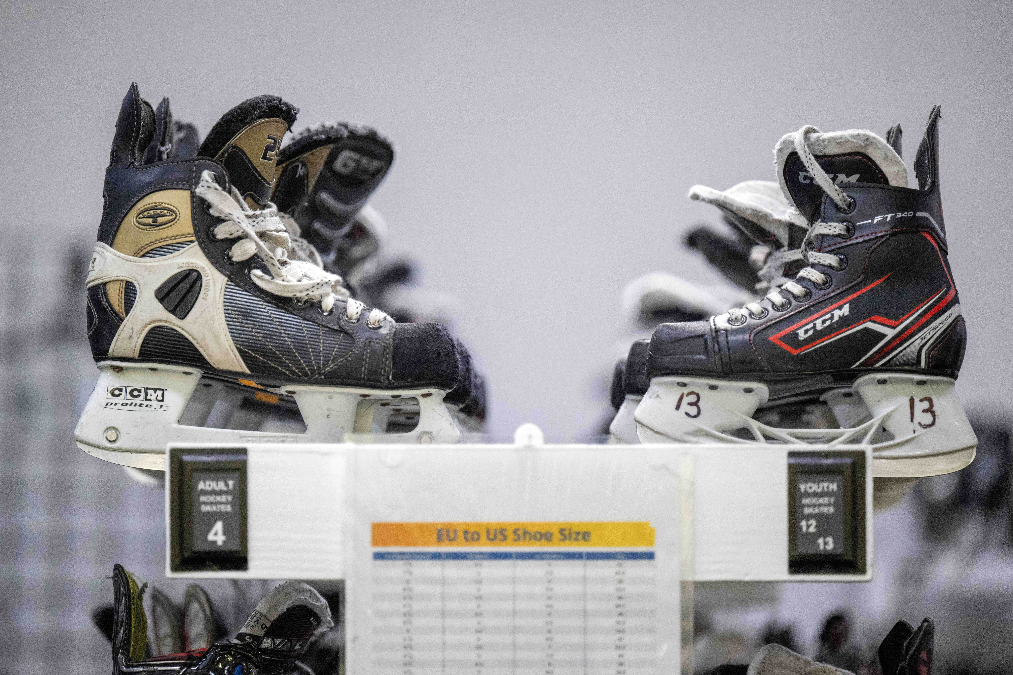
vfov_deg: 8.3
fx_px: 4643
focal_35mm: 165
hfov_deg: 12.5
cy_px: 338
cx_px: 506
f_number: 2.8
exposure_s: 1/640
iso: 4000
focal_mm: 165
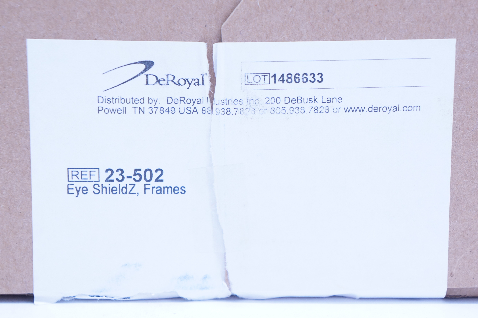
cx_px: 239
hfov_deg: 24.6
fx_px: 1094
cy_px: 159
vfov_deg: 16.5
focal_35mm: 82
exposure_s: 1/80
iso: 800
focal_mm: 55
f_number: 6.3
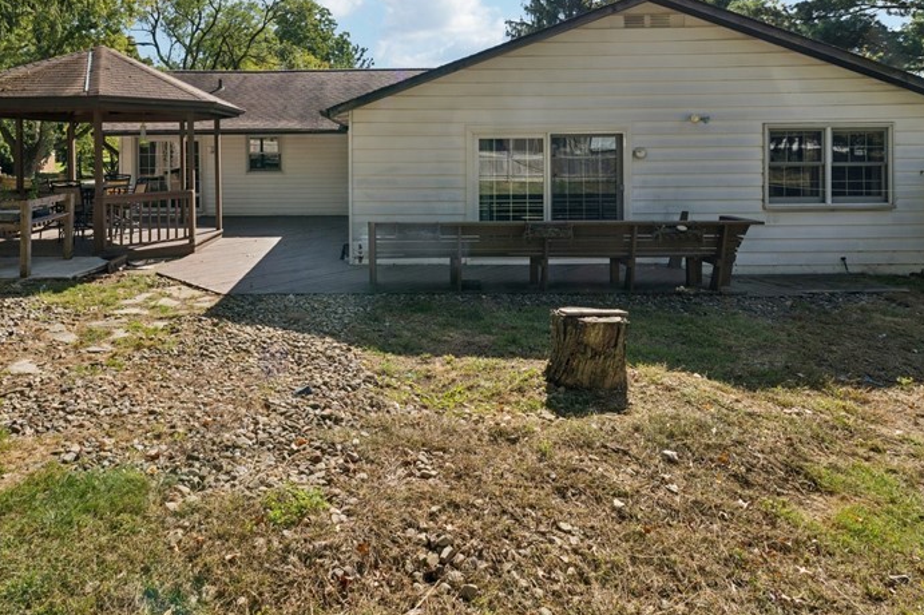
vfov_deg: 54.2
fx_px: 564
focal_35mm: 22
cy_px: 144
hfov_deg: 77.8
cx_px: 373
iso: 200
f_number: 8
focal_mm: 14
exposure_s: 1/320
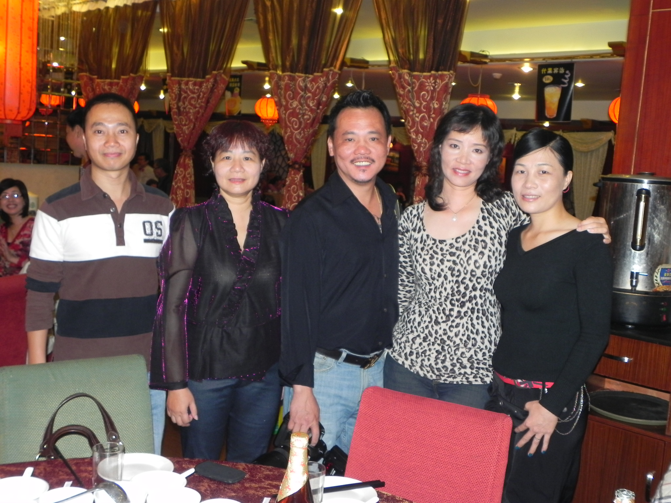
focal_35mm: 41
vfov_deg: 35.1
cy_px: 252
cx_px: 336
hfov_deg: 45.8
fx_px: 795
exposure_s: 1/30
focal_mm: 7.3
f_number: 3.2
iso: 200
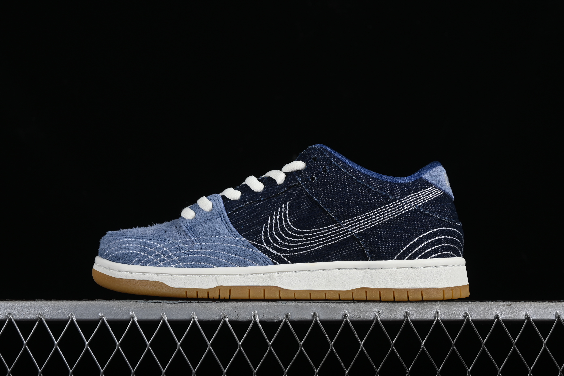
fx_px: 1175
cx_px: 282
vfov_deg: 18.2
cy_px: 188
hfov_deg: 27.0
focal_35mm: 75
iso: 160
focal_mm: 50
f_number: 7.1
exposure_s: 1/200
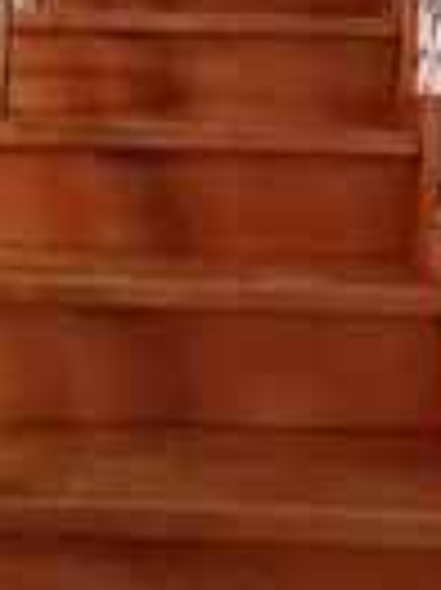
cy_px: -59
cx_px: 230
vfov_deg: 32.4
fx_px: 885
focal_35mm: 52
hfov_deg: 28.0
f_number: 2.4
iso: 640
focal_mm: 1.78
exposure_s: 1/33.3
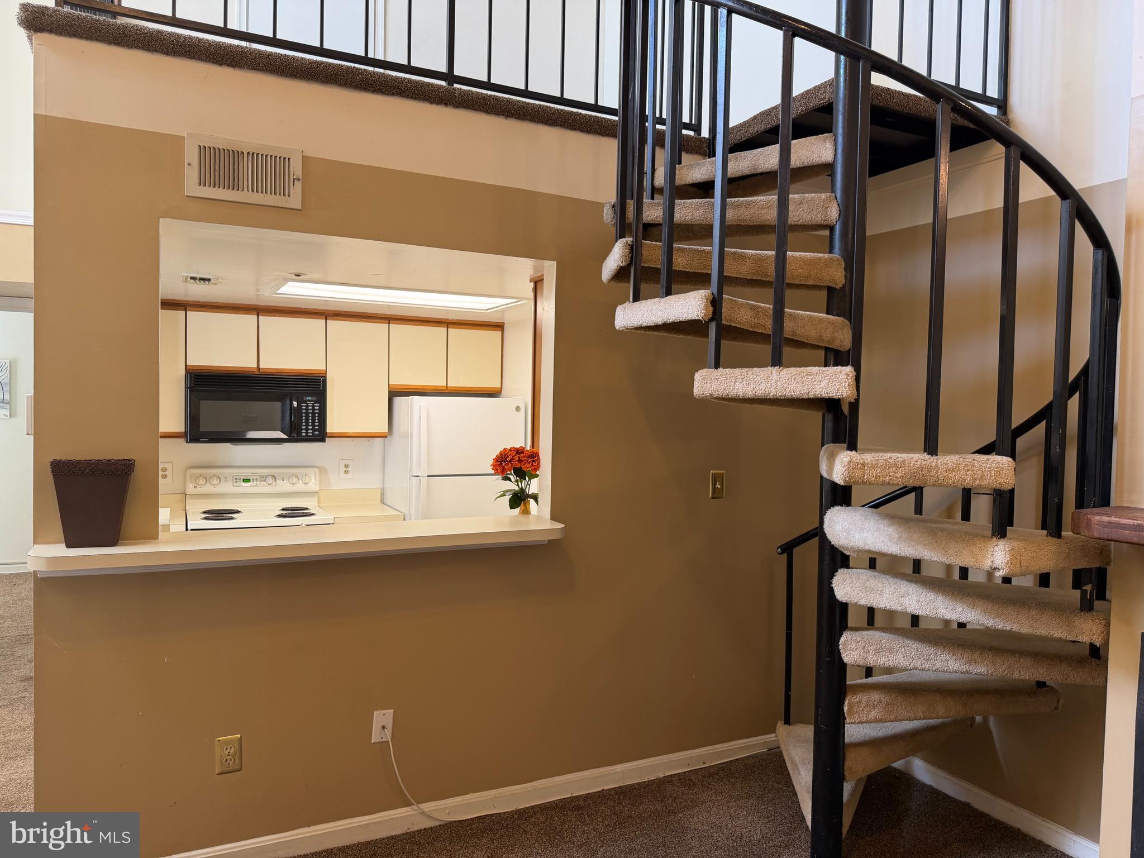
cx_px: 572
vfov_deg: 56.8
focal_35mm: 24
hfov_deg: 71.6
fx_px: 793
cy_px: 429
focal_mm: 6.76
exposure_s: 1/60
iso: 100
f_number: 1.78
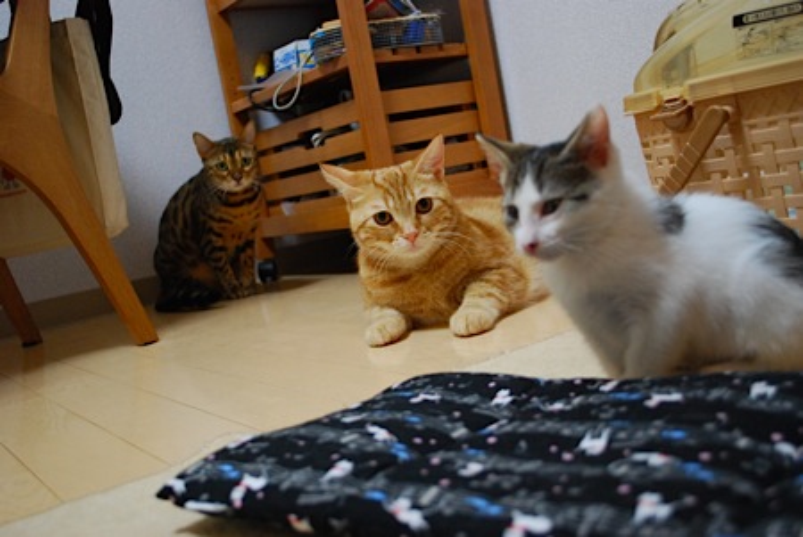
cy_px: 268
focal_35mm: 39
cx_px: 402
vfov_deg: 34.3
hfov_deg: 49.5
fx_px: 871
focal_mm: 26
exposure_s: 1/30
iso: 900
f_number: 4.5
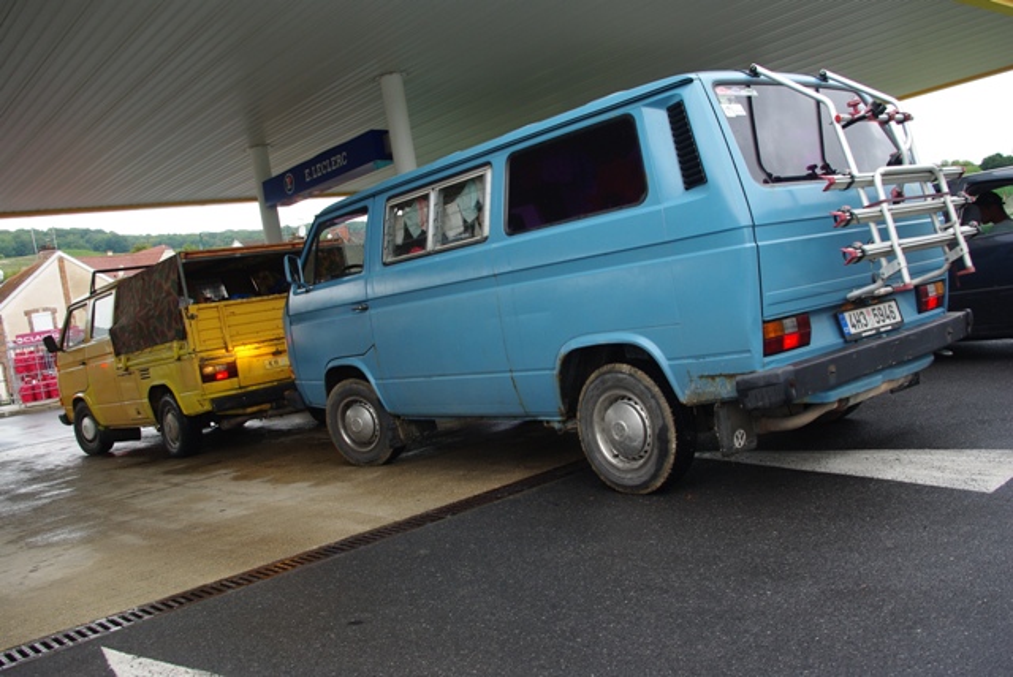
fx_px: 873
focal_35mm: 31
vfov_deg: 42.4
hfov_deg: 60.2
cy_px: 338
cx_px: 506
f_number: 6.7
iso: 200
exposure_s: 1/20
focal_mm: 21.25
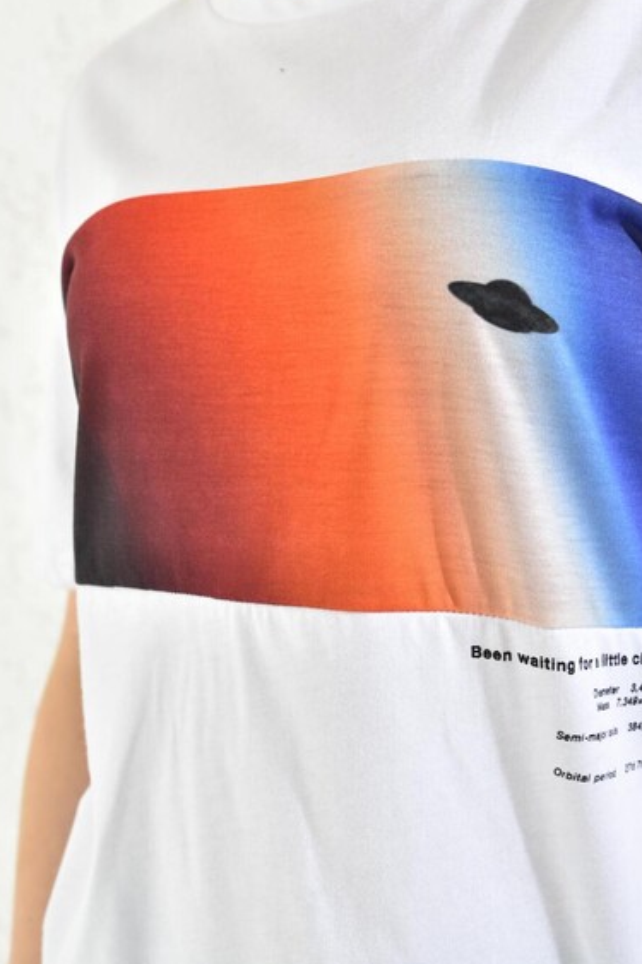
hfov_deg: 21.2
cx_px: 392
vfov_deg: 31.4
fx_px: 1713
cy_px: 536
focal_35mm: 64
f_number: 7.1
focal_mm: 48
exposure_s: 1/160
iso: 100
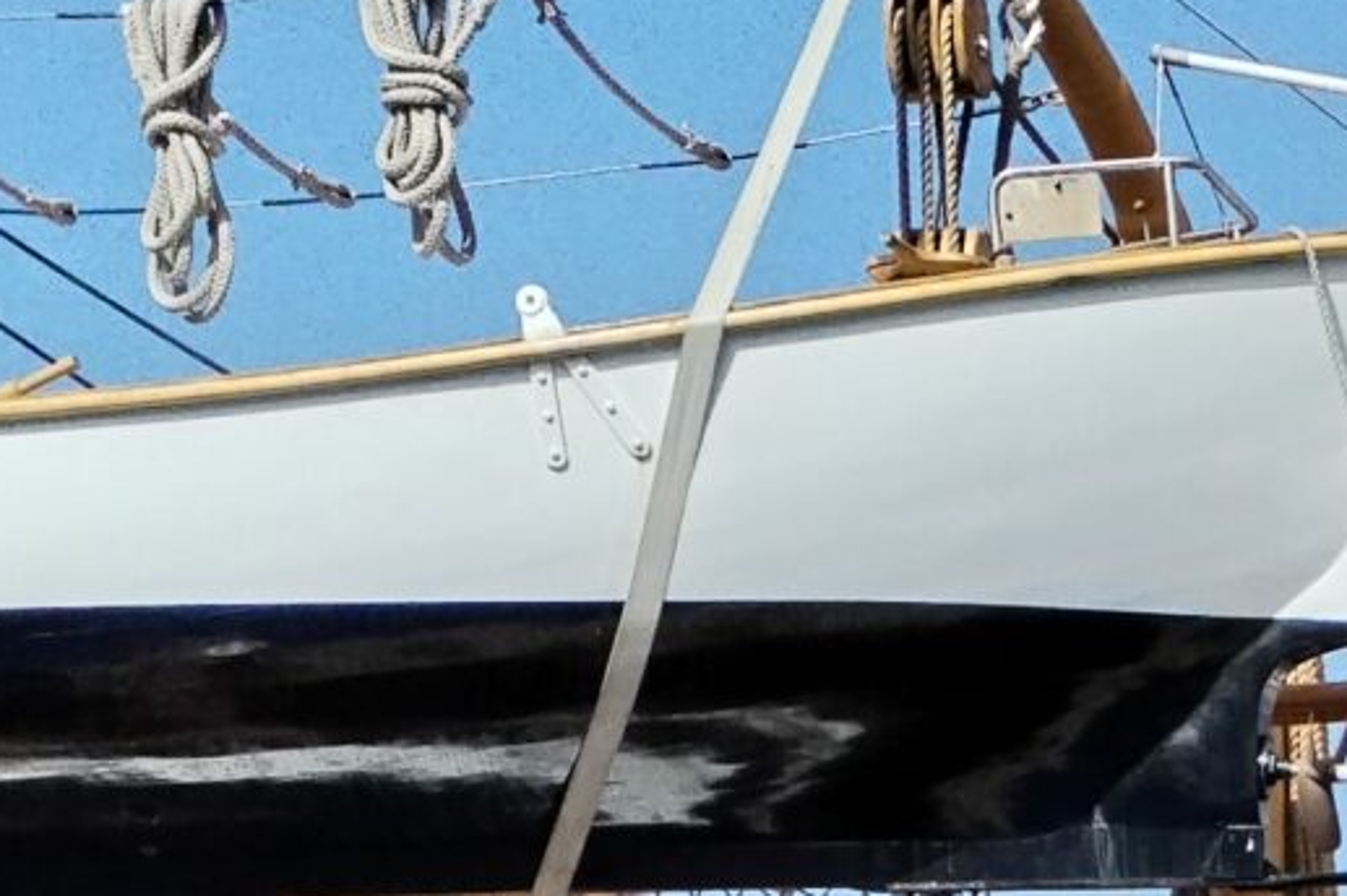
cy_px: 2274
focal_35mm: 134
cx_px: 1985
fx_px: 5010
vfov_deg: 9.0
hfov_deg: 14.4
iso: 100
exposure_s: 1/1648
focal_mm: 4.75
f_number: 1.8
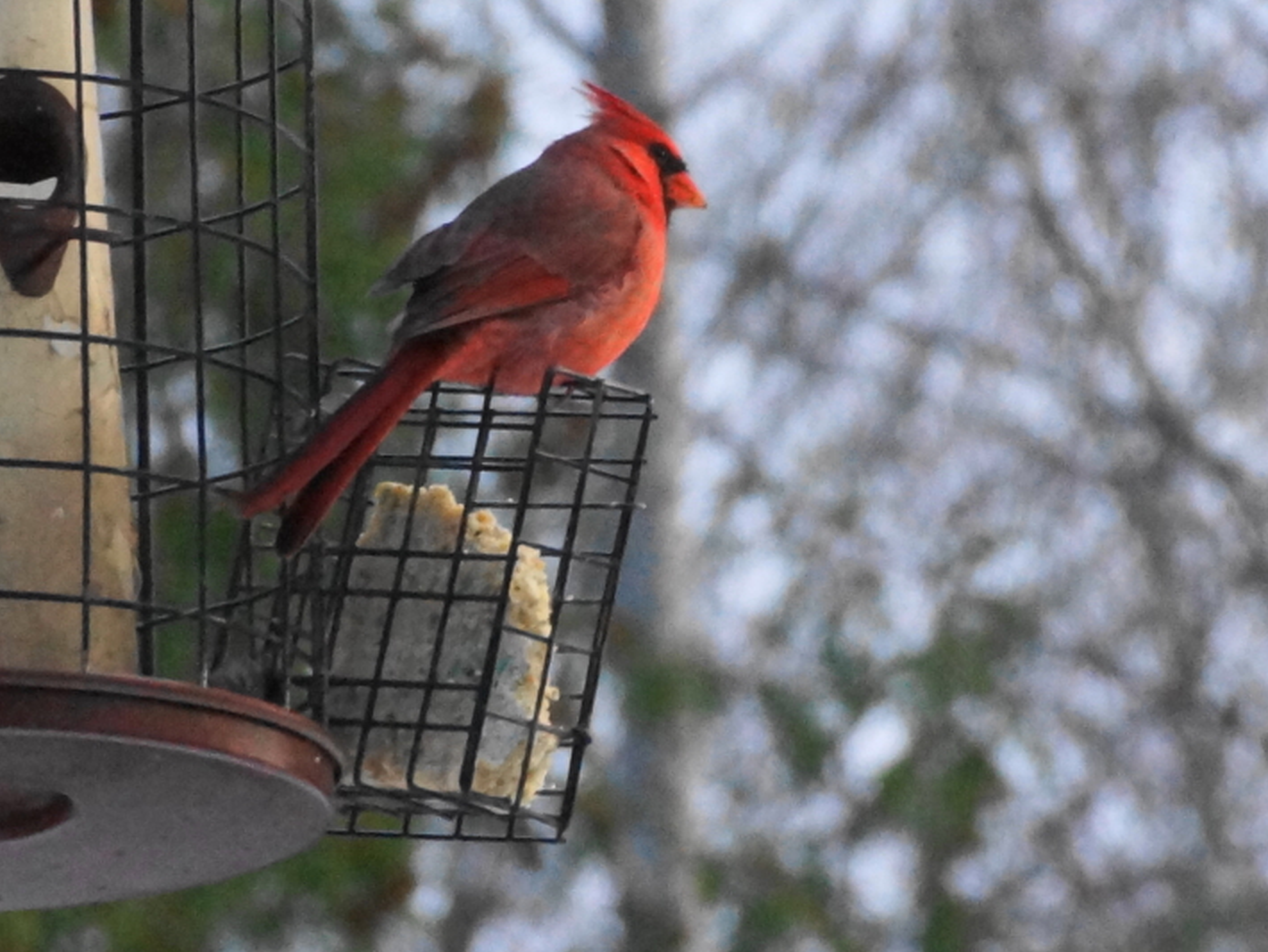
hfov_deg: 3.9
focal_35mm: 507
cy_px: 388
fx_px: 18578
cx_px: 517
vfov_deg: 2.9
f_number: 14
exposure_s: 1/50
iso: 1600
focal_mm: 250
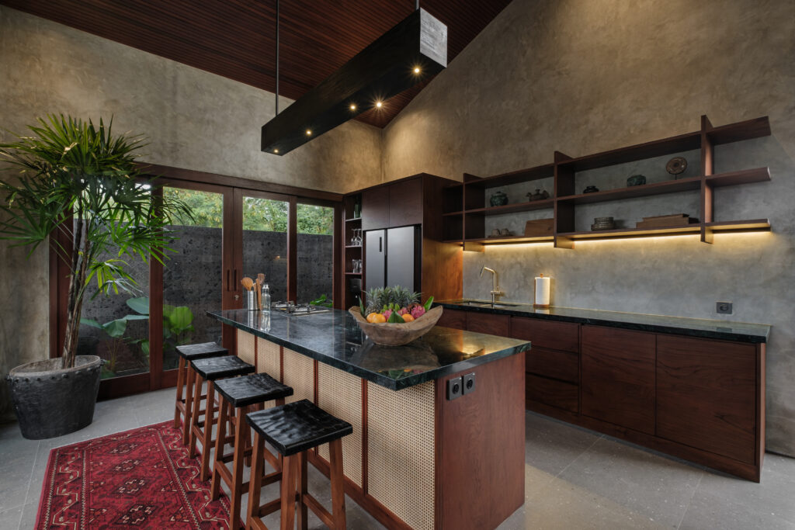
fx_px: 331
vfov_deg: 77.3
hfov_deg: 100.4
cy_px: 265
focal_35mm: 15
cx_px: 398
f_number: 9
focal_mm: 10
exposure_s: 1/1.43
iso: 200
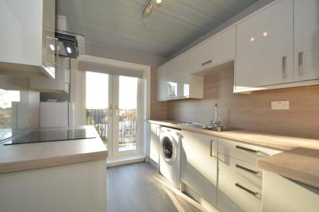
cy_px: 106
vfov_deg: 77.3
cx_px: 160
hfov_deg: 100.4
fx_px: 133
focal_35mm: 15
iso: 100
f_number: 7.1
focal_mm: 10
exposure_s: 1/15
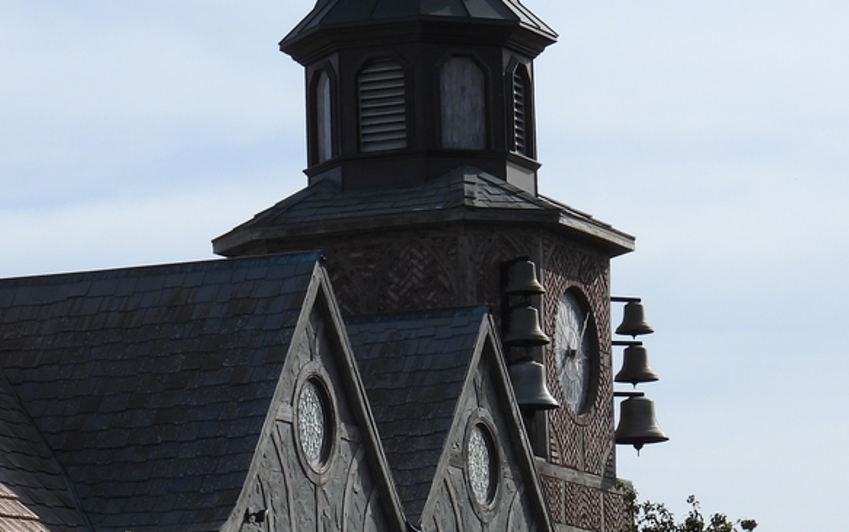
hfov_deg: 9.5
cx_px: 361
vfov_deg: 5.9
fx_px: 5116
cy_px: 563
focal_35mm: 221
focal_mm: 17
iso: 100
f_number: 4
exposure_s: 1/1600
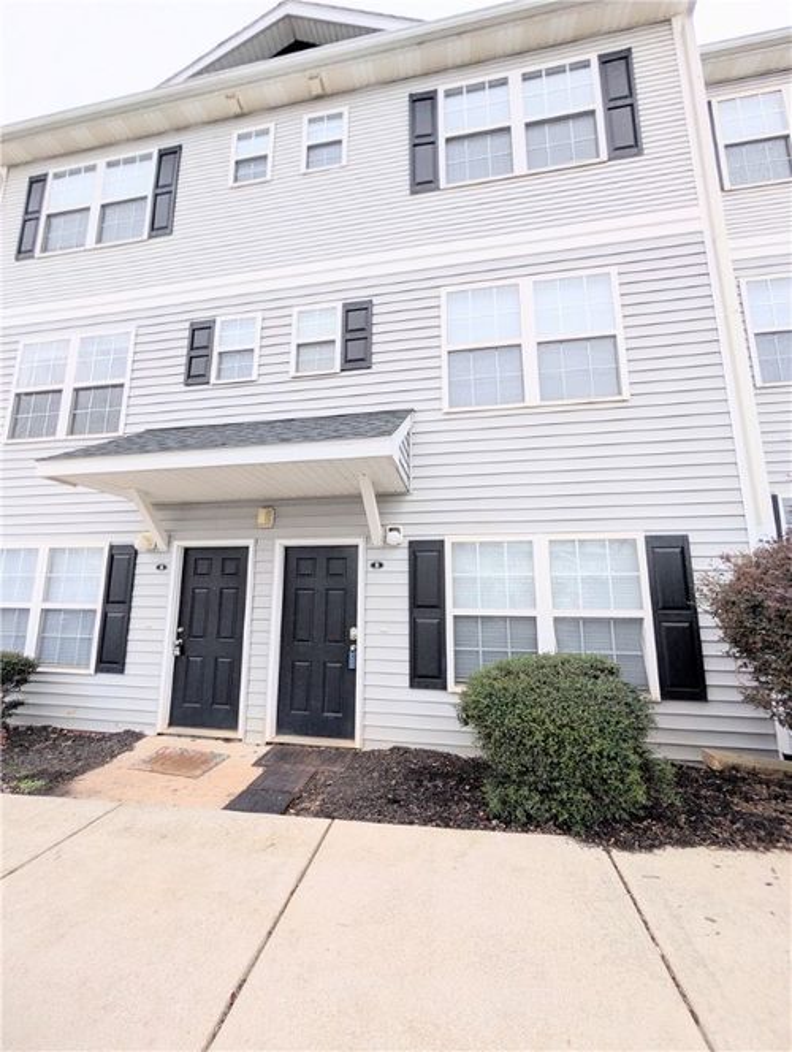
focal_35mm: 12
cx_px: 396
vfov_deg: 110.5
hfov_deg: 94.6
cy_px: 526
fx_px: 365
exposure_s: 1/2020
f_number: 1.7
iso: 56
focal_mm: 2.02
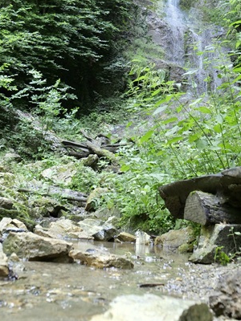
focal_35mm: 48
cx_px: 92
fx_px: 446
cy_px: 71
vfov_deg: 38.4
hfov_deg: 30.2
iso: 500
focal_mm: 12
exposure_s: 1/60
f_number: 2.8
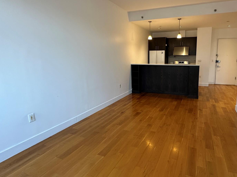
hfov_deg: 77.5
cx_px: 149
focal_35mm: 21
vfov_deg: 63.2
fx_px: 144
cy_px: 78
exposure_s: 1/120
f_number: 2.2
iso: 250
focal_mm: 2.22
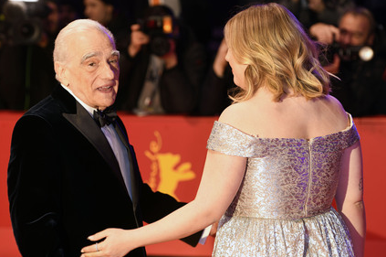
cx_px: 185
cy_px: 126
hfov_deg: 18.3
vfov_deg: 12.2
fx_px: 1199
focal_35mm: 112
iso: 800
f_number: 3.5
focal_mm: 105
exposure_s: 1/200
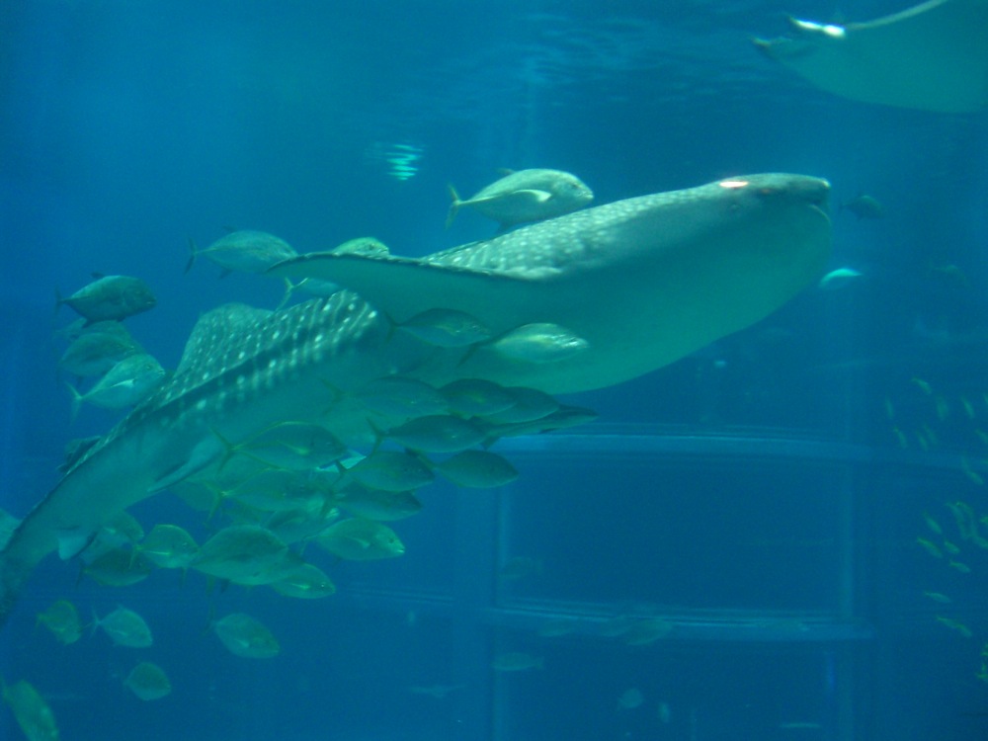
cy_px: 370
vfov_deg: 37.7
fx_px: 1085
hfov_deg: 49.0
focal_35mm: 38
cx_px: 494
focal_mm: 6.3
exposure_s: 1/15
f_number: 3.1
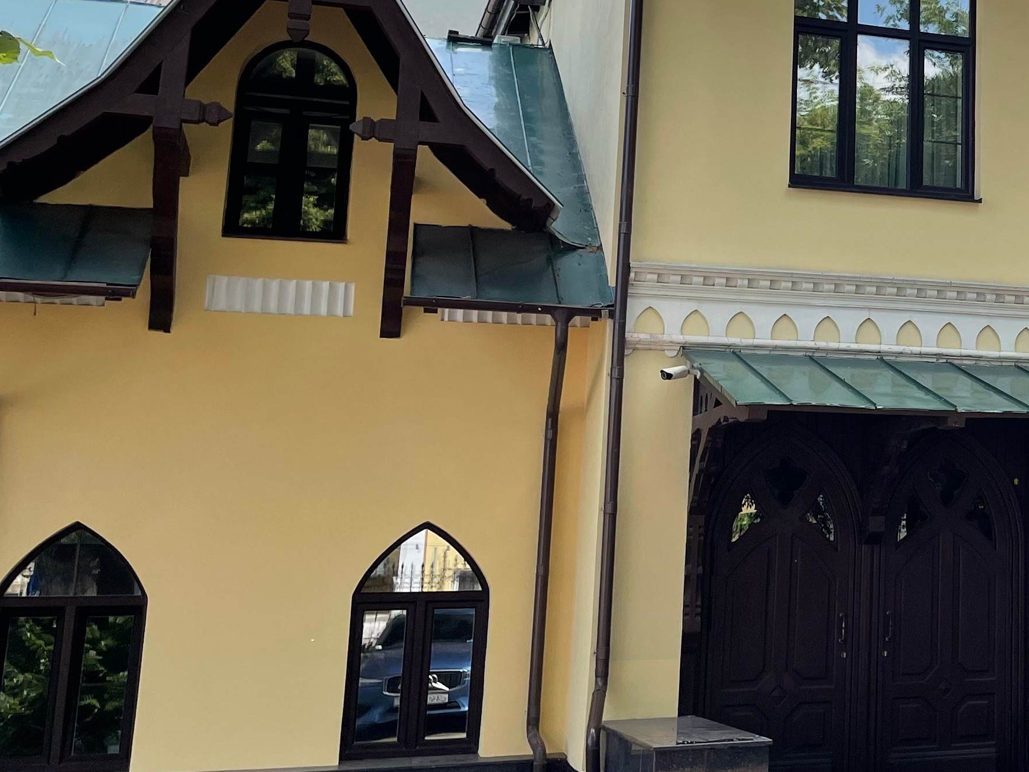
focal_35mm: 59
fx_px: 1754
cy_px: 198
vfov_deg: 24.6
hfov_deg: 29.7
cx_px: 1109
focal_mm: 4.2
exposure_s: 1/1887
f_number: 1.6
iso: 32
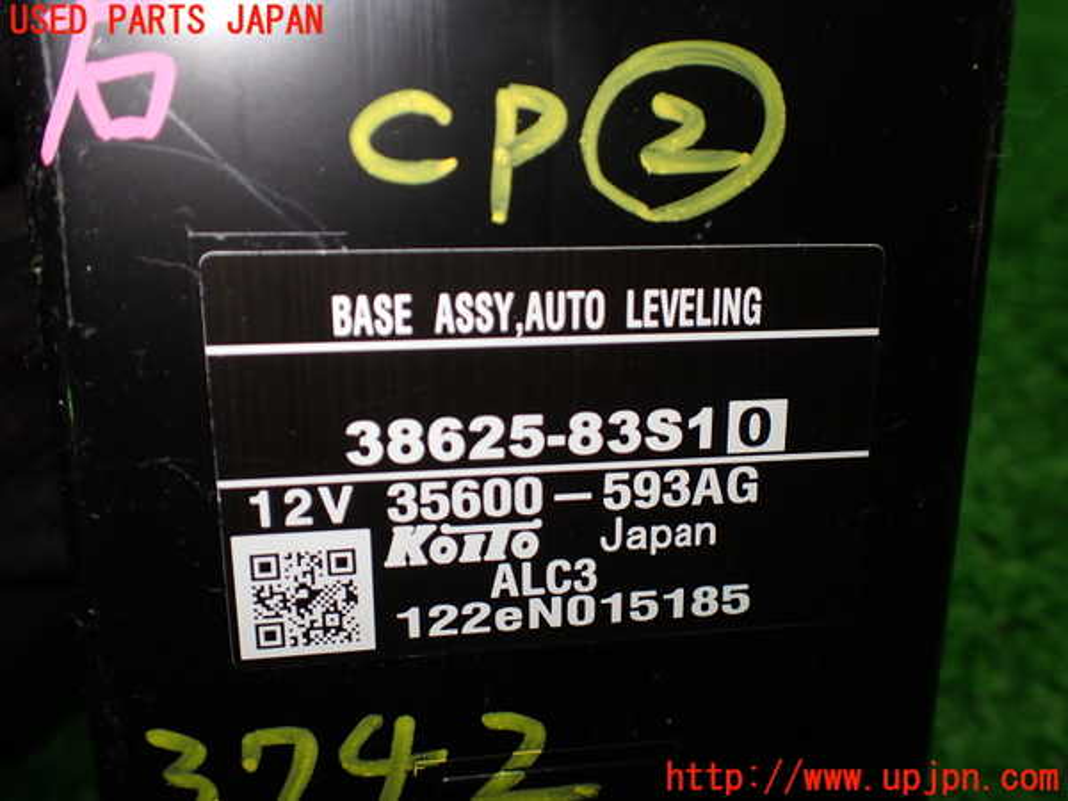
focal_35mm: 30
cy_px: 400
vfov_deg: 46.8
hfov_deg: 60.0
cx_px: 534
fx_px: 926
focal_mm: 5.4
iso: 160
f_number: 2.3
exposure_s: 1/125
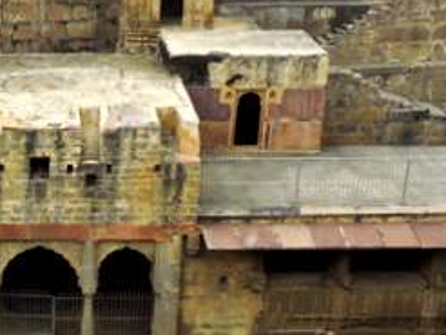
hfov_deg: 23.9
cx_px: -4
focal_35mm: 78
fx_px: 1006
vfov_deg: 18.8
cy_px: 244
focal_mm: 4.3
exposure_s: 1/200
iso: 100
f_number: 4.8
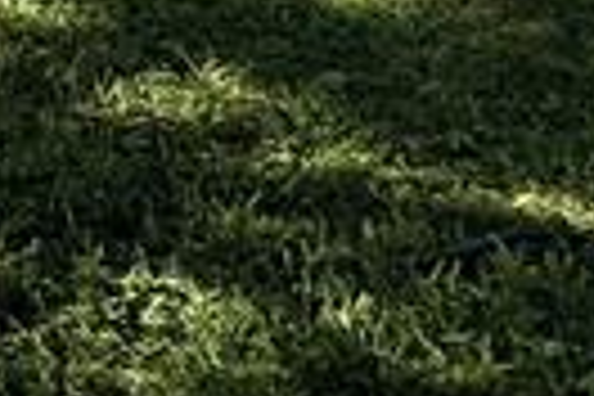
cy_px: -824
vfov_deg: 10.5
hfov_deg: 14.4
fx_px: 1452
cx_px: -855
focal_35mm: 88
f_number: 2.2
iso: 50
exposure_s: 1/1637
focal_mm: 2.22
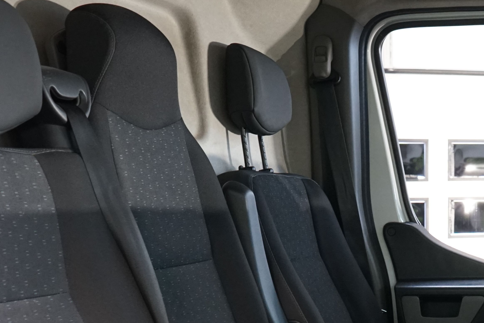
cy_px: 357
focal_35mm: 72
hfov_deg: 27.5
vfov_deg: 18.2
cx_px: 394
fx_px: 968
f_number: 5.6
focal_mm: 28
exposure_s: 1/25
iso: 2500
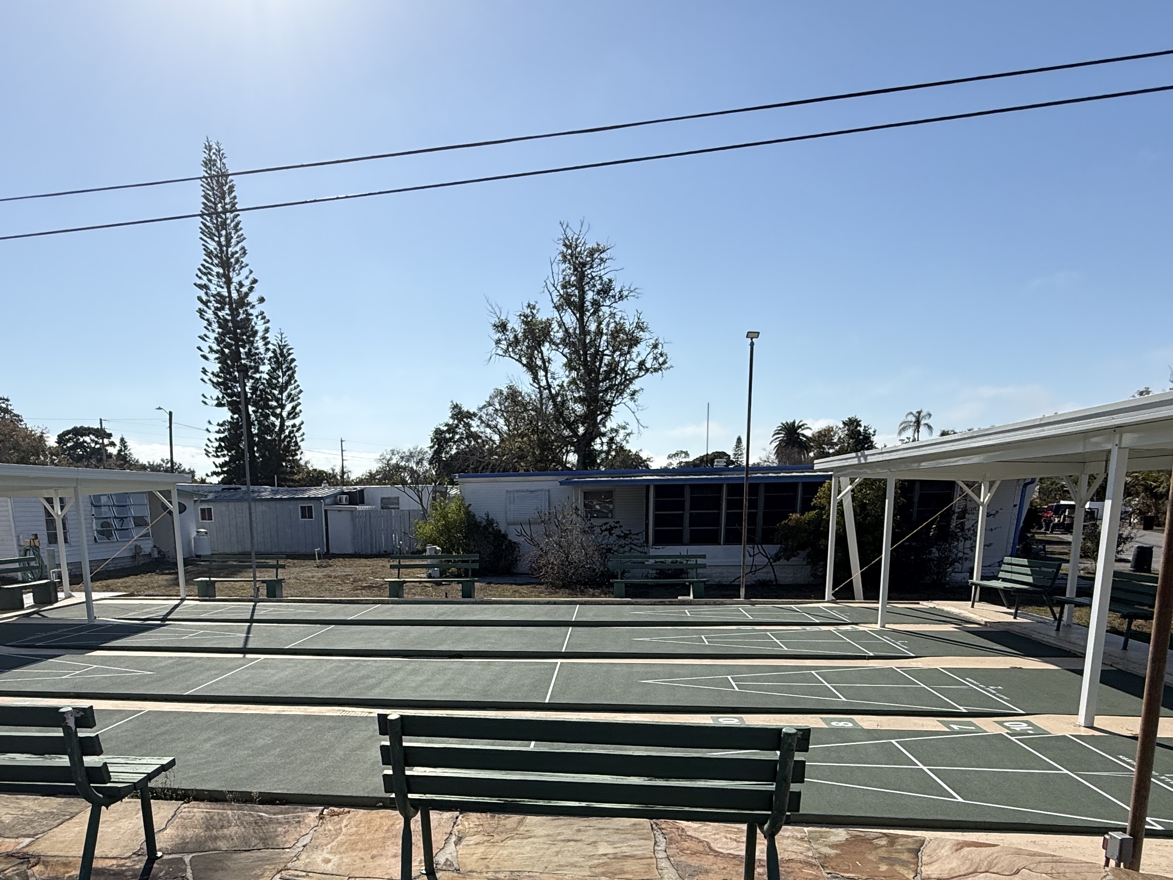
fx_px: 779
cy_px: 635
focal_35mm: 23
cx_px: 502
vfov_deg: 56.6
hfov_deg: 73.5
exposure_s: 1/3460
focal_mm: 2.22
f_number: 2.2
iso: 50
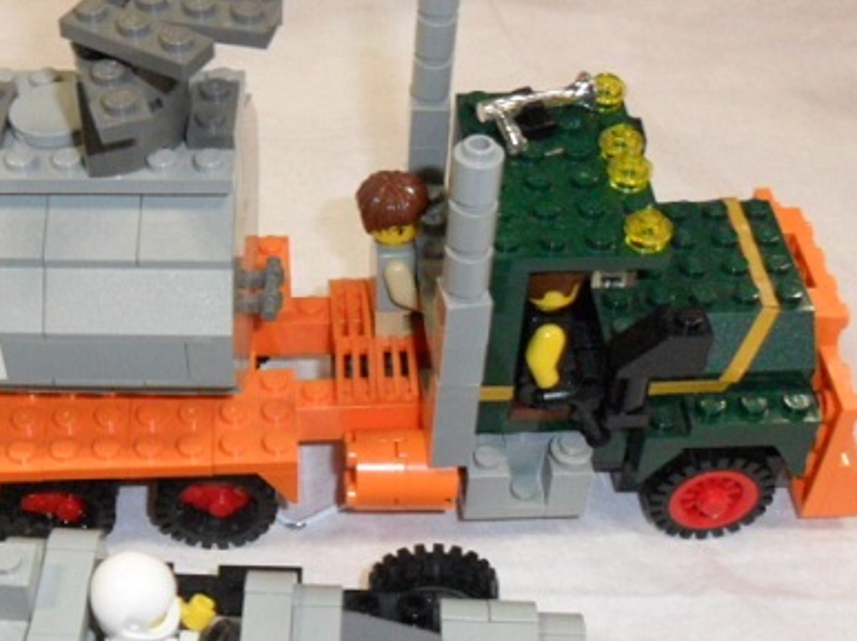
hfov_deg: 34.0
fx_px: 1386
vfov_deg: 26.0
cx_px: 266
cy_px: 368
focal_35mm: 56
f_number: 3.5
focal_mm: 4.9
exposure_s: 1/45
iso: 240
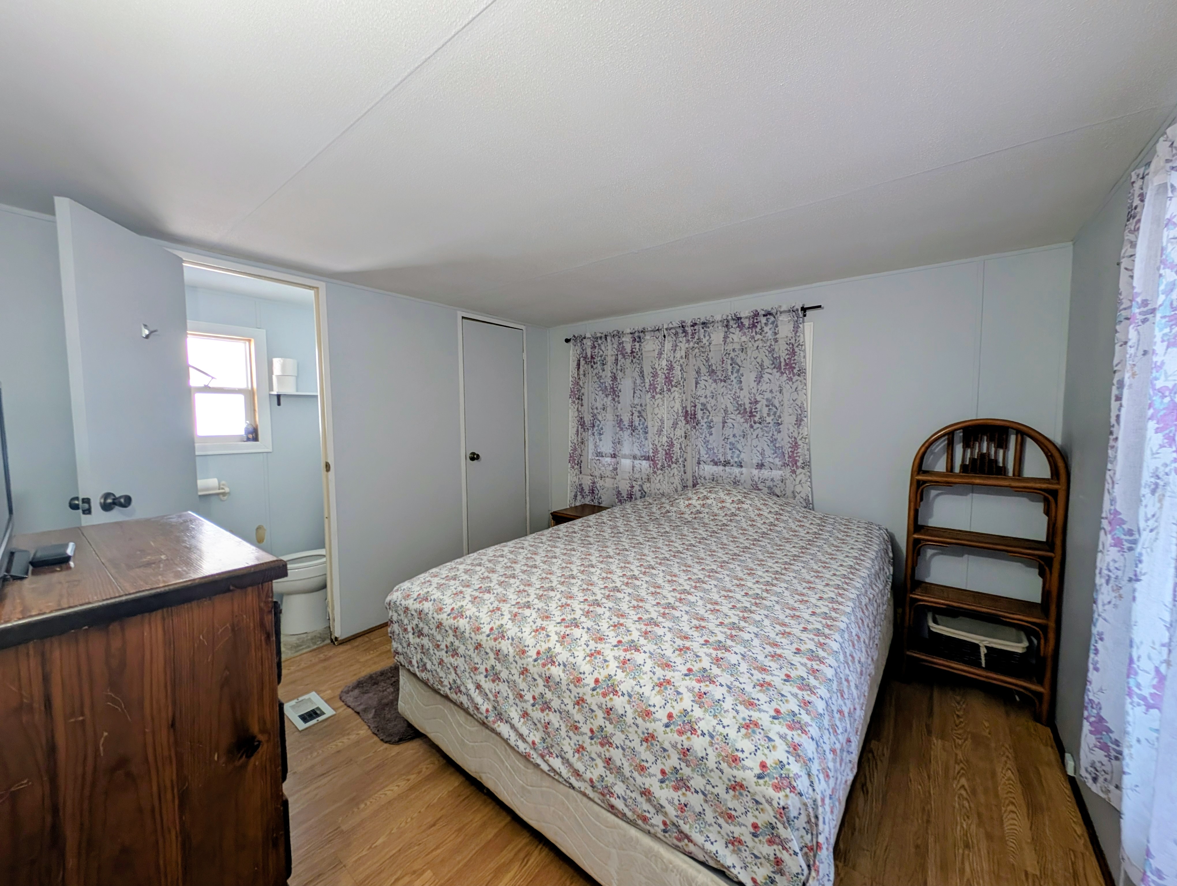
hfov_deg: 110.5
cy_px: 443
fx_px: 409
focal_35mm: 12
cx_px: 588
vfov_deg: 94.6
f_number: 1.95
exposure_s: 1/24
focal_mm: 2.23
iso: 57
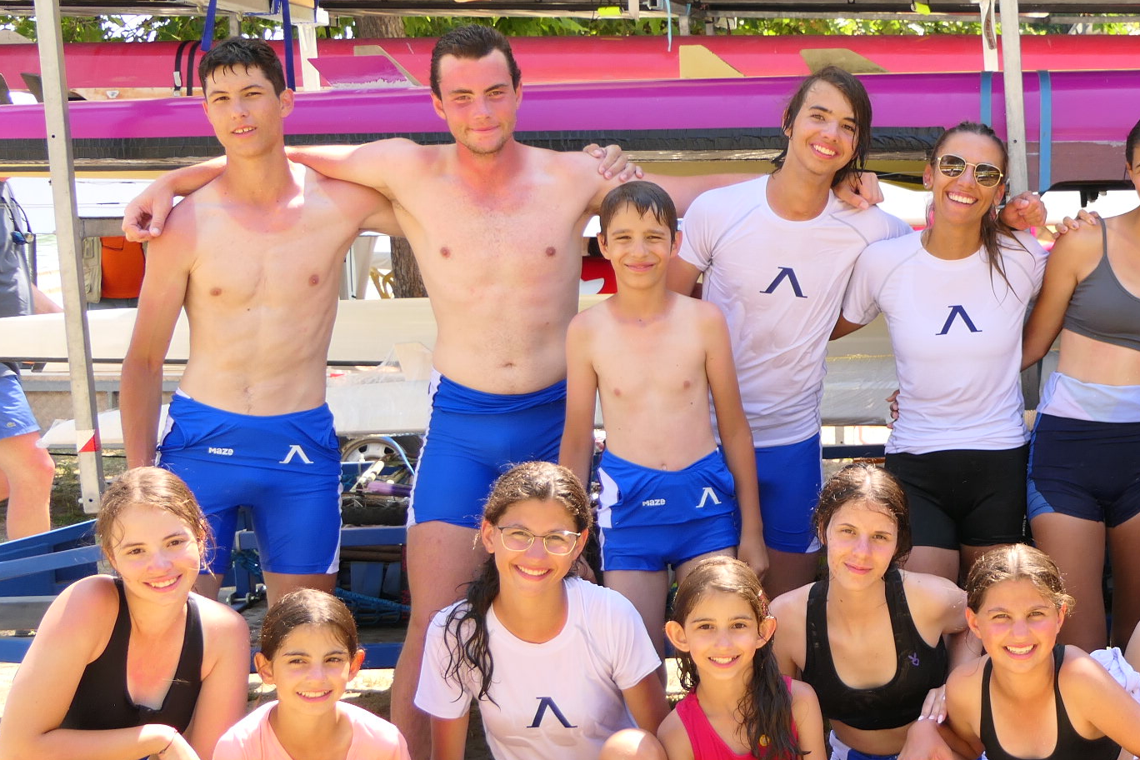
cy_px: 423
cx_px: 1049
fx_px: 2343
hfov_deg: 26.3
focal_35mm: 74
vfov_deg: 18.4
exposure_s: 1/160
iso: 125
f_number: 4
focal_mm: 13.5
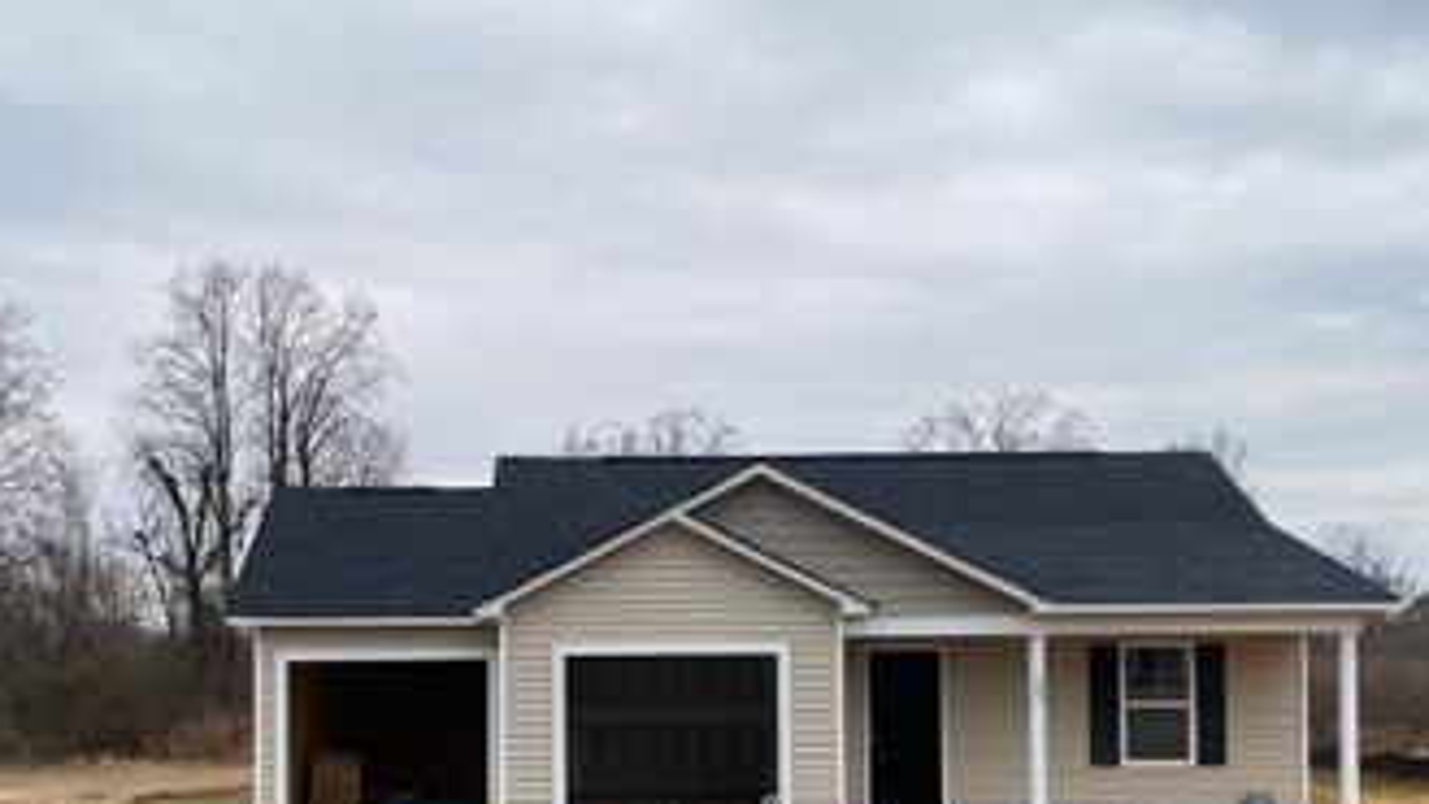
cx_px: 665
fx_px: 1629
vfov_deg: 27.0
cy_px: 676
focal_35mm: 43
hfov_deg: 47.3
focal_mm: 4.25
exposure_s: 1/1585
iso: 32
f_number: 1.8
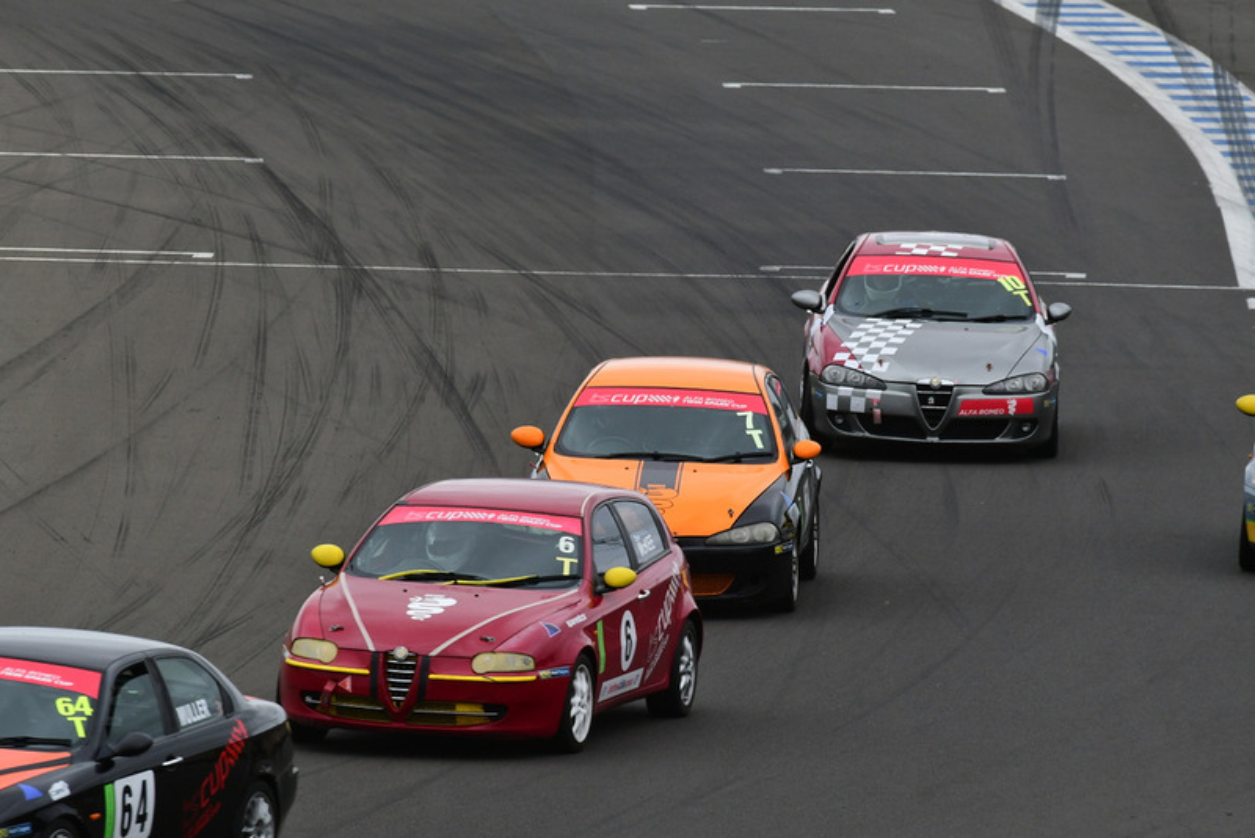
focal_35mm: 585
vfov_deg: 2.4
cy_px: 419
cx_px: 628
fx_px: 20400
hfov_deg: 3.5
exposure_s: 1/640
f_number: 11
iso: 640
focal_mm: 390
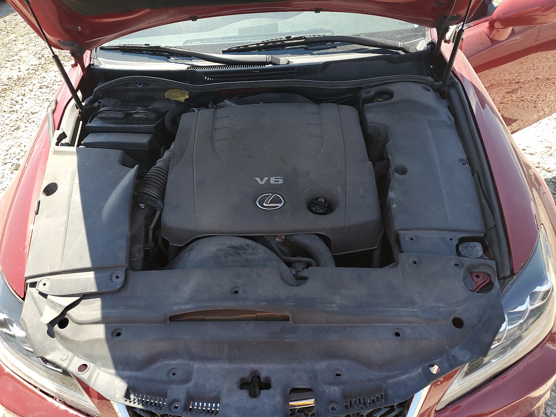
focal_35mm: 26
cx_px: 278
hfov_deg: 67.3
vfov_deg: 53.1
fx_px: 418
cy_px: 208
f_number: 1.5
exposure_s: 1/833
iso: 50
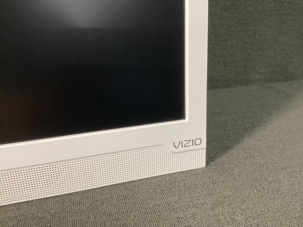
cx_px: 152
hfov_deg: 58.3
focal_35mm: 31
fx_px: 271
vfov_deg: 45.4
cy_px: 114
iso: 250
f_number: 2.4
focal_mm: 3.3
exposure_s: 1/60
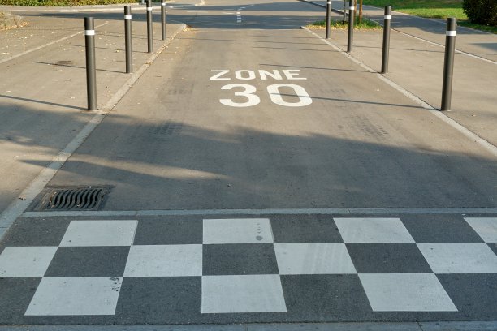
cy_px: 166
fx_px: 766
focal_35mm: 56
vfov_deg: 24.4
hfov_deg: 35.9
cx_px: 248
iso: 200
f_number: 7.1
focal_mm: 37
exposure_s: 1/200
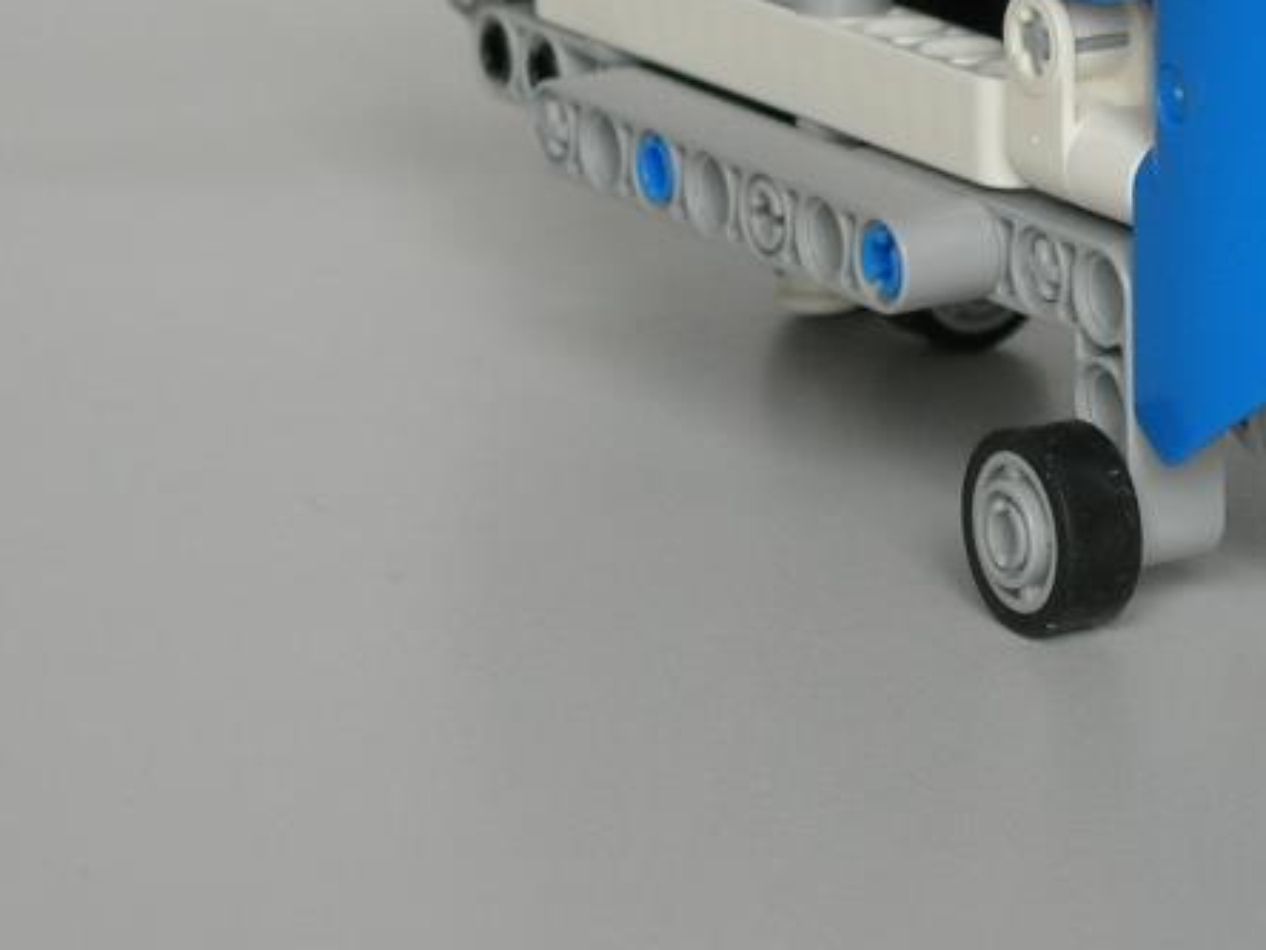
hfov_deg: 10.4
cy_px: -9
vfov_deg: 7.8
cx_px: 1183
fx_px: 6912
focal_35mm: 189
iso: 64
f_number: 4
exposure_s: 1/4.7
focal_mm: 17
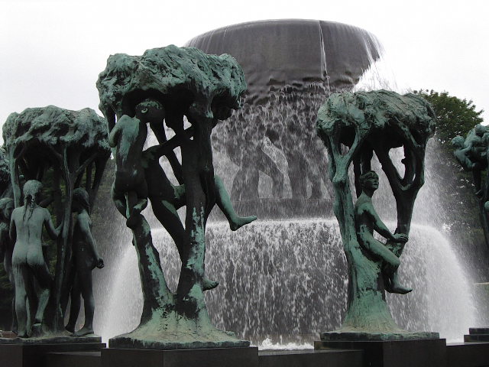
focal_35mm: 63
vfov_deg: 23.3
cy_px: 184
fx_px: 890
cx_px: 244
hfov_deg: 30.7
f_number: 3.4
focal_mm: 9.6
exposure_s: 1/125
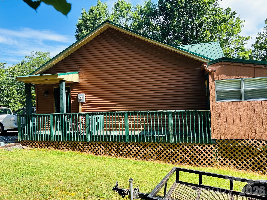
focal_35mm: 26
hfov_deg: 67.3
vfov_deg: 53.1
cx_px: 134
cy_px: 100
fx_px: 201
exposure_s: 1/974
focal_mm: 5.7
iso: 50
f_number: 1.5
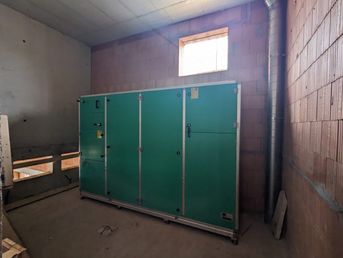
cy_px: 129
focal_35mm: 16
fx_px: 159
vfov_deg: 78.1
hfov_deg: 94.5
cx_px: 172
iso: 167
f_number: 2.2
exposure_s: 1/23.8
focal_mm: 2.22
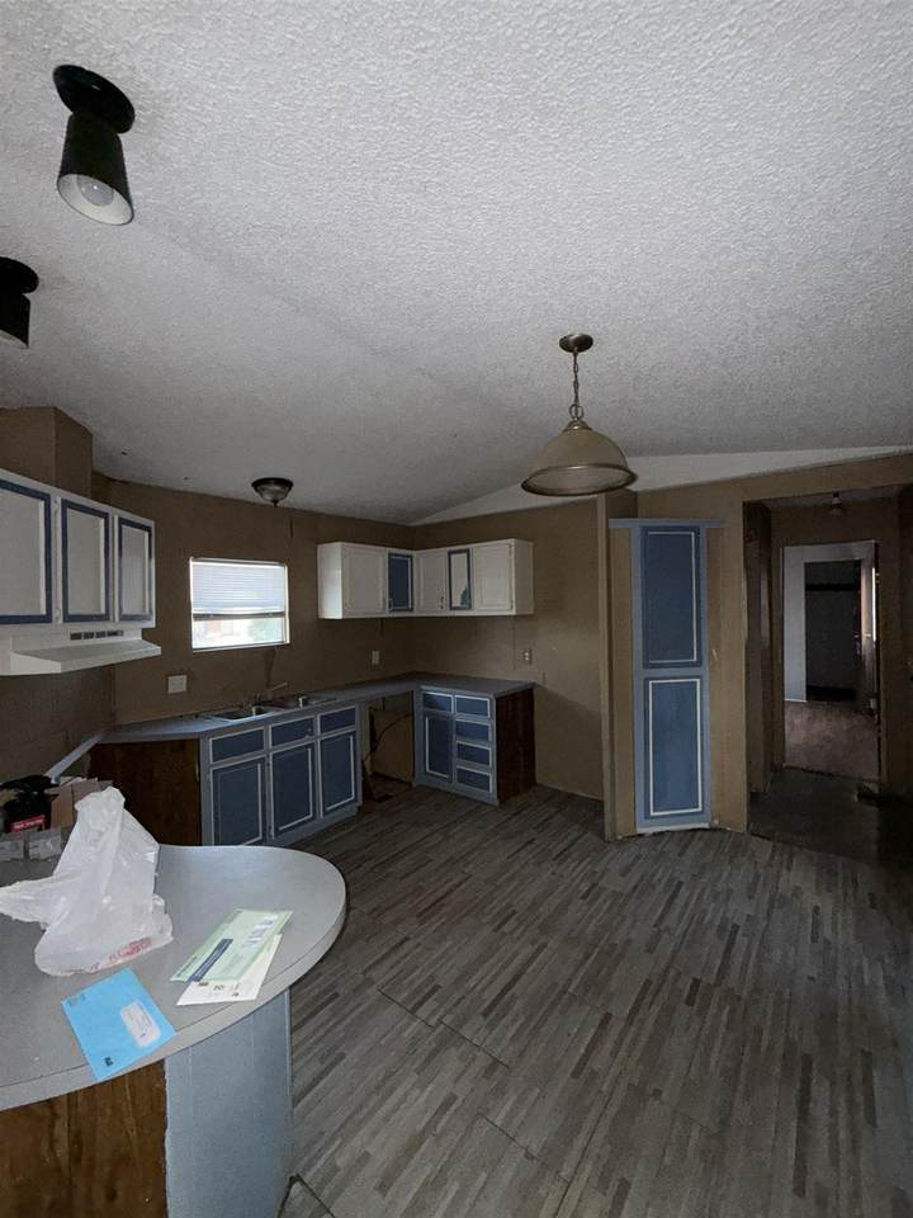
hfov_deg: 85.7
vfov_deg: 102.1
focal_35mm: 14
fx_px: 492
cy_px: 609
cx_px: 456
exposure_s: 1/47
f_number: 2.2
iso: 250
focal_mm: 2.22
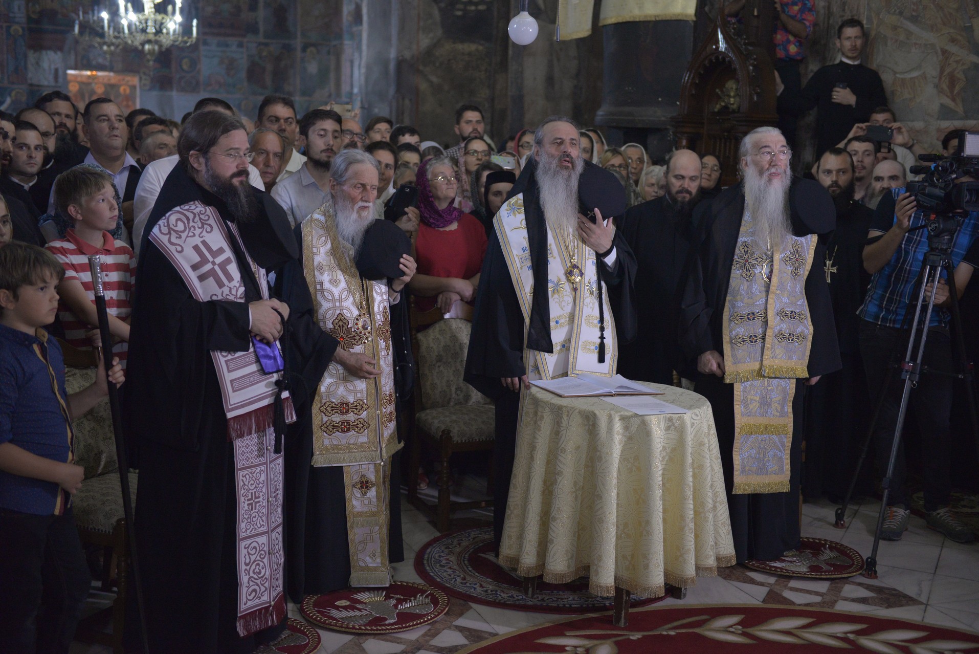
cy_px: 327
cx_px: 490
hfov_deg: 41.1
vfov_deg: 28.1
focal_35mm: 48
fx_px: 1306
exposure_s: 1/60
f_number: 2.8
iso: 2500
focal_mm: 48
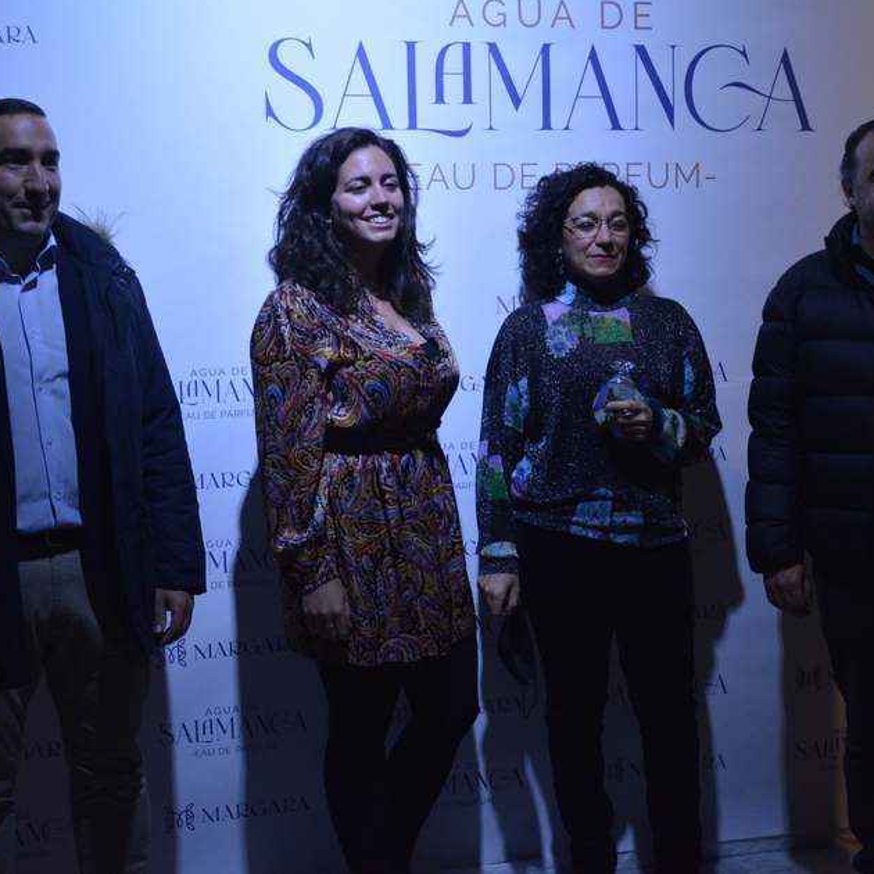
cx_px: 466
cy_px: 435
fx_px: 1428
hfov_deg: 34.0
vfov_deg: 34.0
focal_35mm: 50
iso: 900
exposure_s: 1/180
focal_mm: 26
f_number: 4
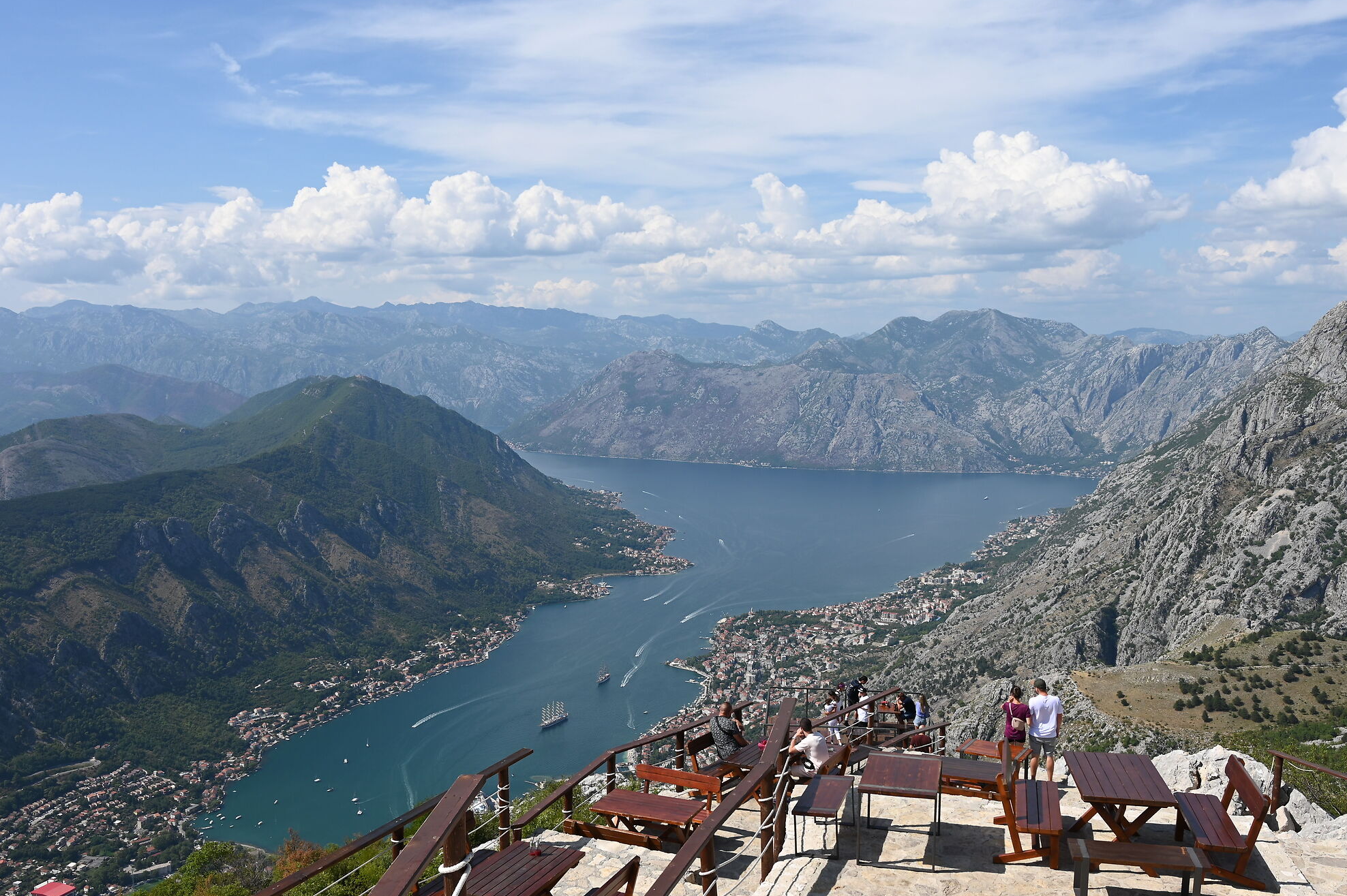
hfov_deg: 55.8
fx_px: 1271
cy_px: 529
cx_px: 644
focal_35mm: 34
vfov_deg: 38.7
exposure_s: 1/320
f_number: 9
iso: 100
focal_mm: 28
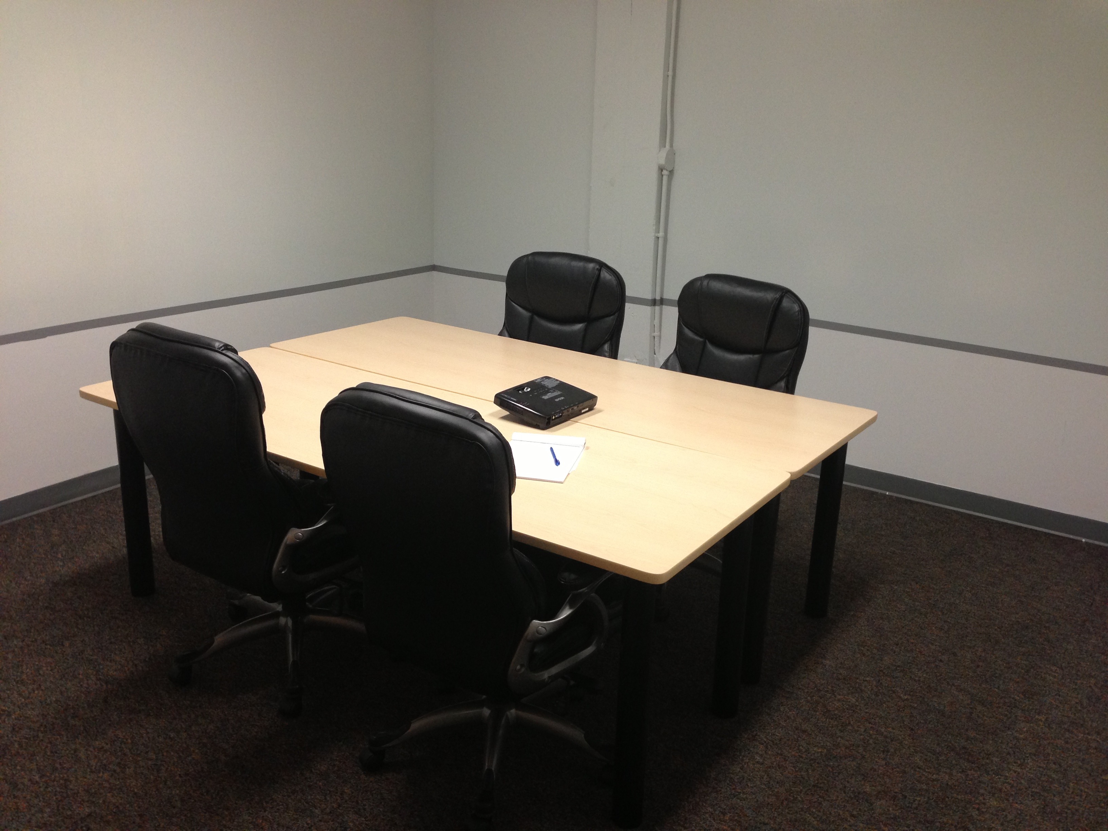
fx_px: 1056
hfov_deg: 55.4
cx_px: 554
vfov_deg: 42.9
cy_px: 416
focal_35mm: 33
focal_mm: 4.13
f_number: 2.4
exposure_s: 1/20
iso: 125
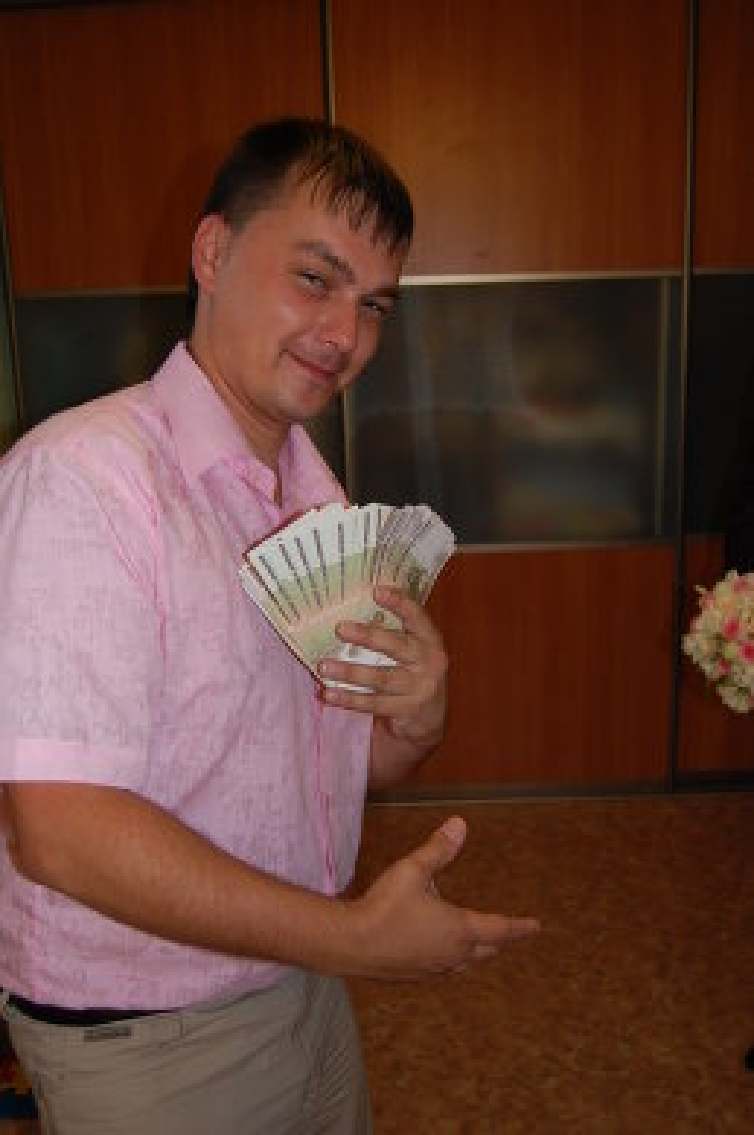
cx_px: 377
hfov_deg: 39.9
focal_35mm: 33
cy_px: 568
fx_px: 1039
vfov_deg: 57.3
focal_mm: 22
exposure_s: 1/60
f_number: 3.8
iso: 400
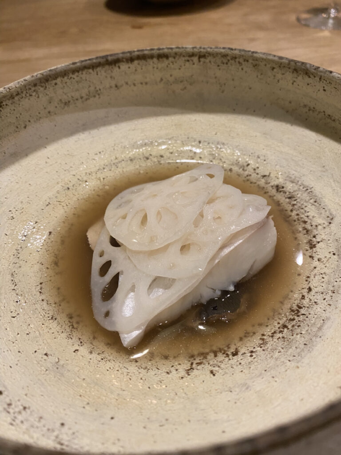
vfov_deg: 69.4
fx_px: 328
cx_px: 170
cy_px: 228
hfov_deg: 54.9
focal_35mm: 25
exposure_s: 1/60
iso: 200
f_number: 1.8
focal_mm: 4.25
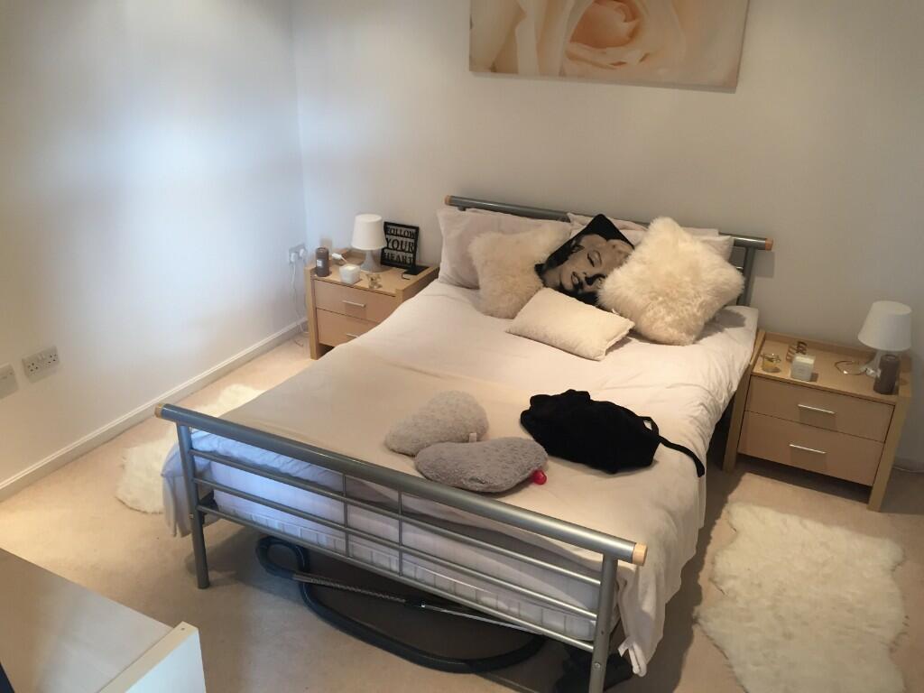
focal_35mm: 29
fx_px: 774
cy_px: 346
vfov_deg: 48.2
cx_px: 462
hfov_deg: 61.7
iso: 100
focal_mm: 4.15
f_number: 2.2
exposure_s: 1/33
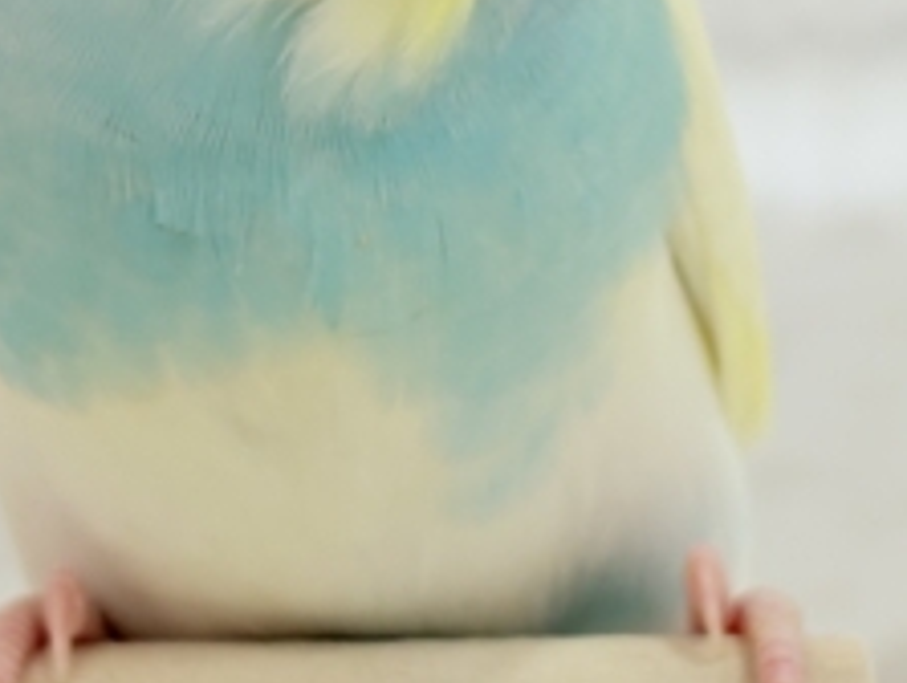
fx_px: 3910
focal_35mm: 149
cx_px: 525
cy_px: 57
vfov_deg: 9.9
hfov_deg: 13.2
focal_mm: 5.96
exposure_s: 1/100
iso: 64
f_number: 1.6
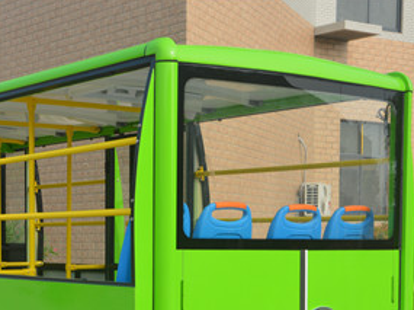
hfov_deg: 22.7
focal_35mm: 85
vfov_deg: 17.1
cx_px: 83
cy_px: 285
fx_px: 1015
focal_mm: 28
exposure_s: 1/200
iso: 100
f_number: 7.1
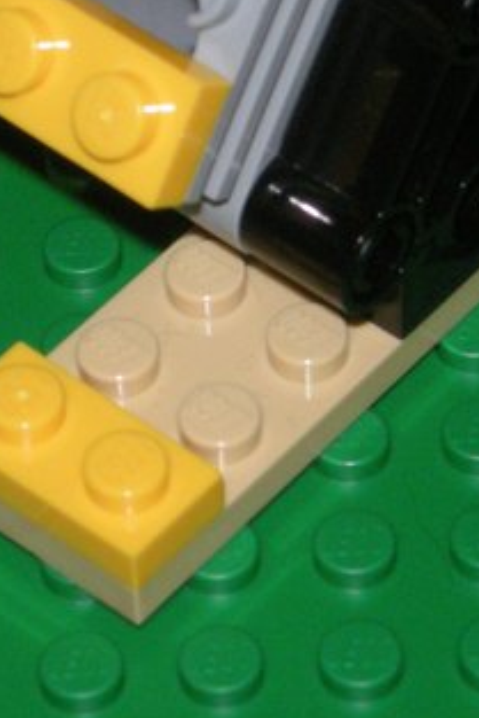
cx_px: 250
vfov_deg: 9.2
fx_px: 4445
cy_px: 174
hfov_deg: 6.2
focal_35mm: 223
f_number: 9.4
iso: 312
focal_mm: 17.1
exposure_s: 1/60
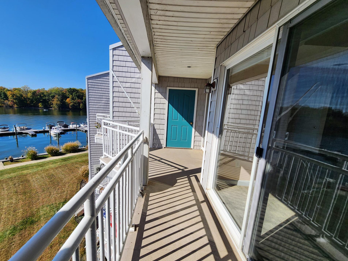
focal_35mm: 14
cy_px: 137
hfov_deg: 102.0
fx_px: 141
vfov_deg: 85.6
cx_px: 164
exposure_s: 1/2463
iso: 50
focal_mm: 2.2
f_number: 2.2
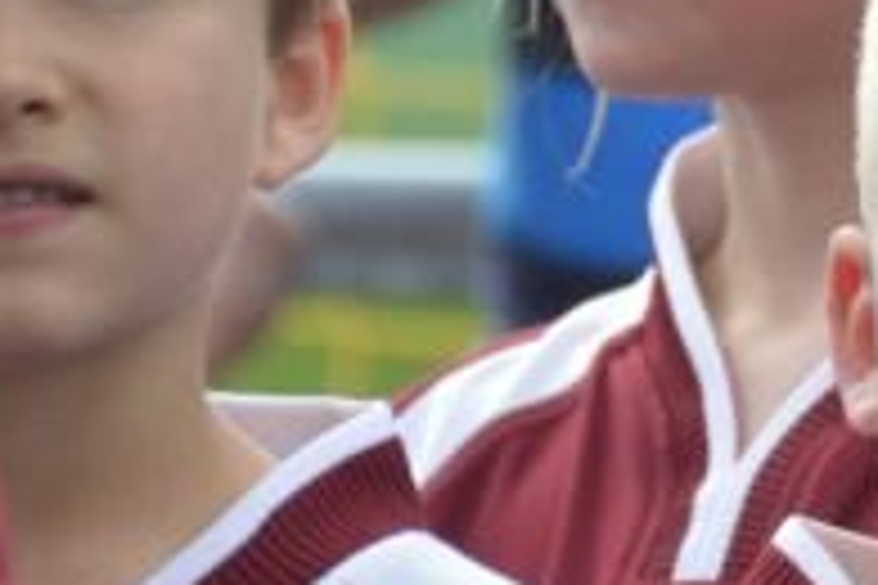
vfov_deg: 1.8
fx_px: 19095
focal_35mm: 783
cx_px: 1094
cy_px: 344
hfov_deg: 2.6
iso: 360
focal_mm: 170
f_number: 5.6
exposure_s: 1/500
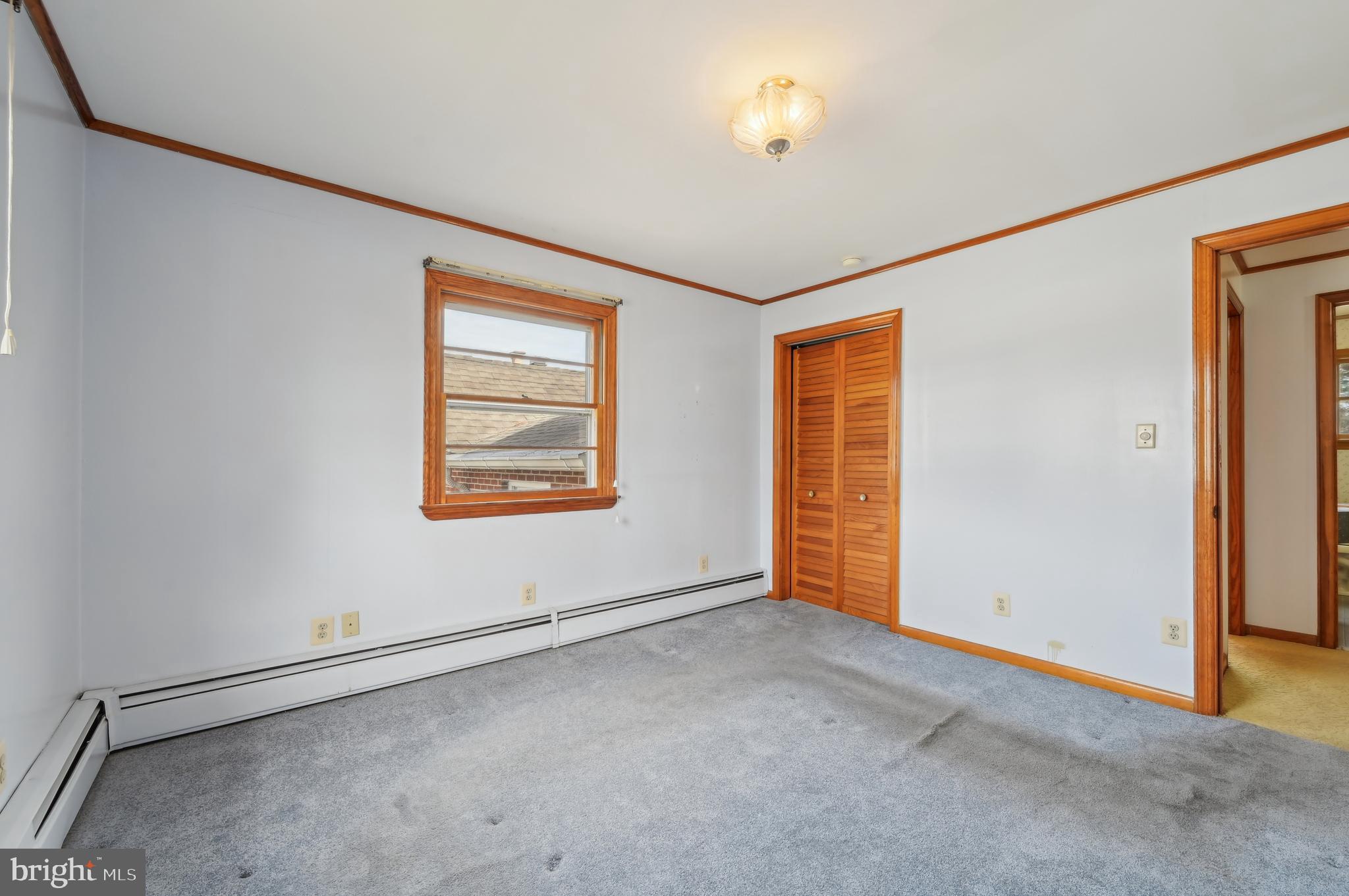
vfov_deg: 81.1
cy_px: 448
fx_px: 524
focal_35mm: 14
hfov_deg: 104.3
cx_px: 674
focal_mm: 14
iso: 160
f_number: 8
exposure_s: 1/15
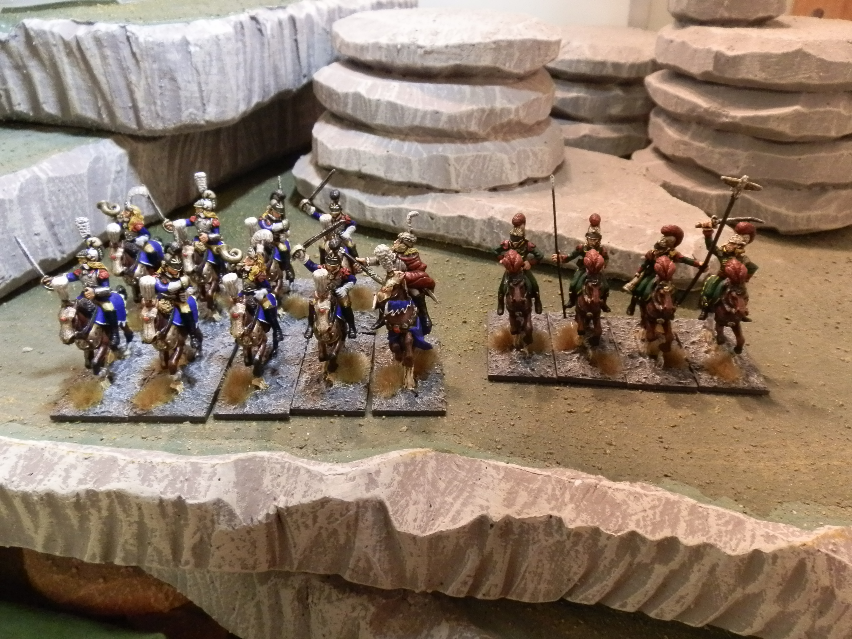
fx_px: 689
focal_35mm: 28
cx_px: 426
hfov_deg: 63.4
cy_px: 320
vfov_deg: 49.7
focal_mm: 5
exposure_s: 1/40
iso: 400
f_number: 3.1
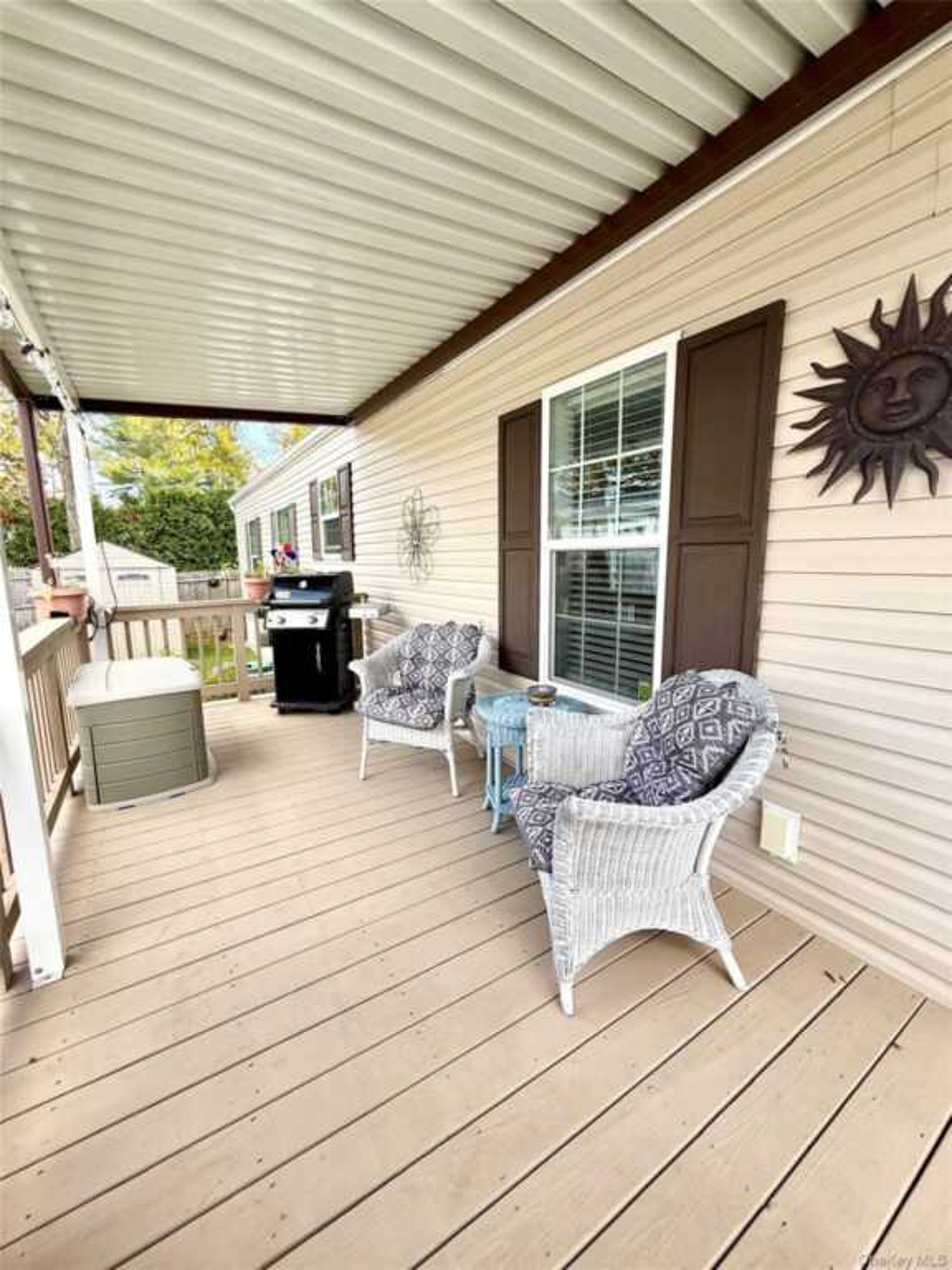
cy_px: 635
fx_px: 513
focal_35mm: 14
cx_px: 476
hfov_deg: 85.7
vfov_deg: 102.1
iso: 50
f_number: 2.2
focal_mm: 2.22
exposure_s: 1/139
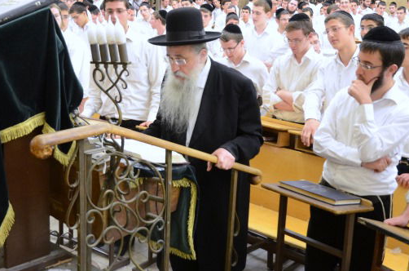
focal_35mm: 49
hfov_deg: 40.1
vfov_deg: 27.4
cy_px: 122
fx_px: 555
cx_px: 152
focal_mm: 16
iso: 1000
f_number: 3.5
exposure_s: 1/125
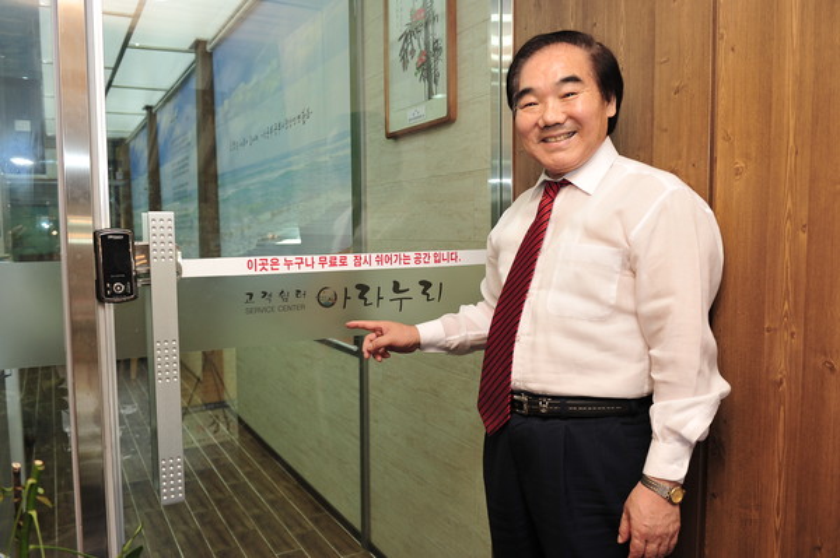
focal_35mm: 29
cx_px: 420
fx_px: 676
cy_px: 279
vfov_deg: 44.9
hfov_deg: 63.7
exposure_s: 1/125
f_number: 4
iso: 800
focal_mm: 29
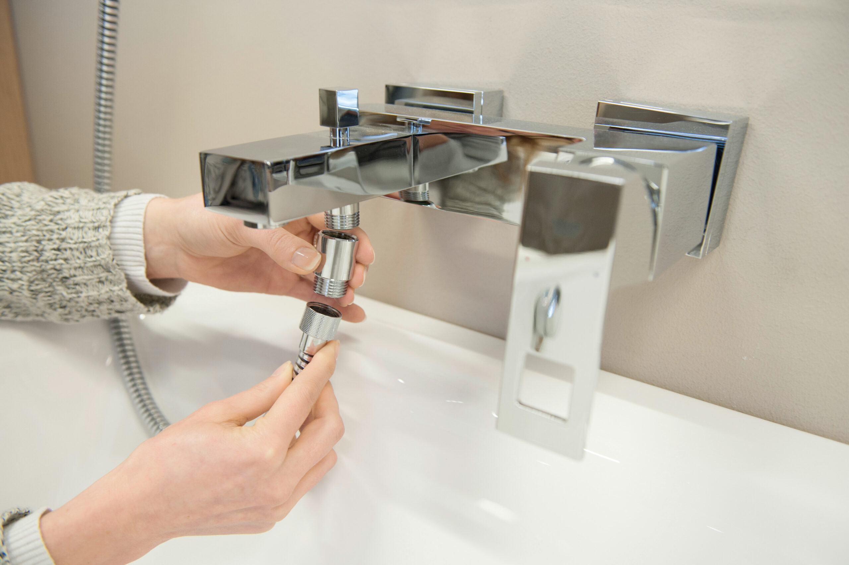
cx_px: 424
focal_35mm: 32
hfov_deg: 58.8
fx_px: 754
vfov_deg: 41.1
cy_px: 282
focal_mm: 32
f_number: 4
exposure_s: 1/60
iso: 800
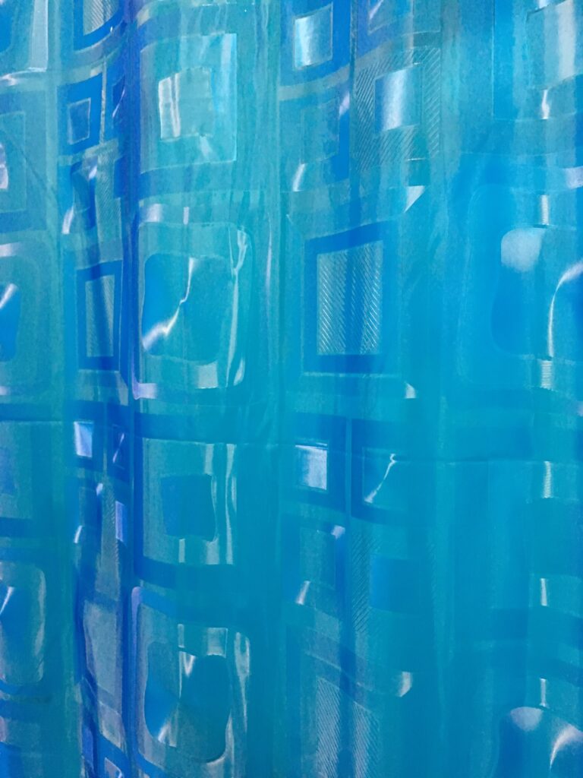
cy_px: 389
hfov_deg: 48.2
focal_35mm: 29
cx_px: 292
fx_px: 651
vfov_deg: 61.7
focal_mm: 4.15
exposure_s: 1/15
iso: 200
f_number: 2.2
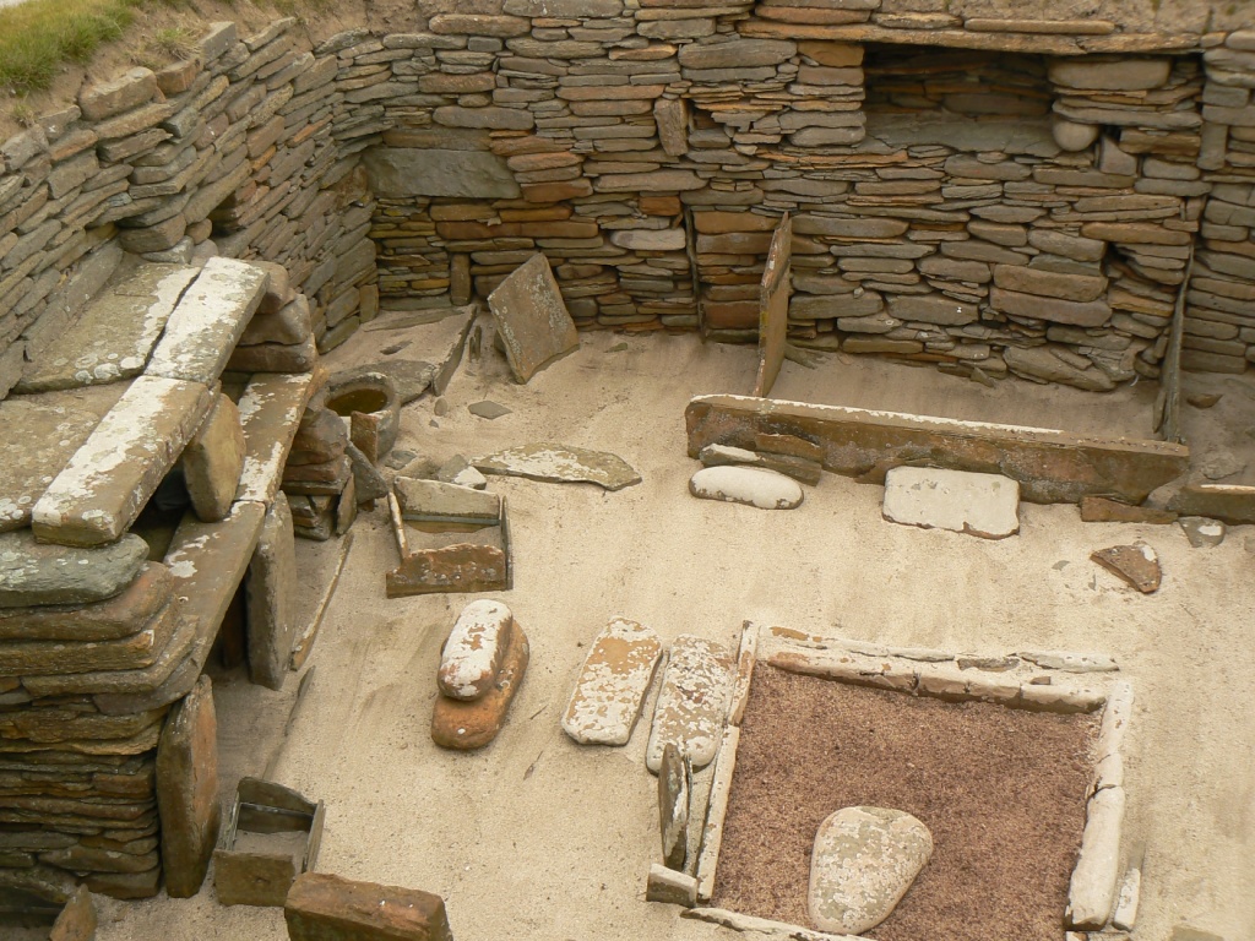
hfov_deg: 51.4
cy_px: 470
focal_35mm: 36
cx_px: 628
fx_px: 1305
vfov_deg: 39.7
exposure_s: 1/125
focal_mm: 6
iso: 80
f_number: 5.6
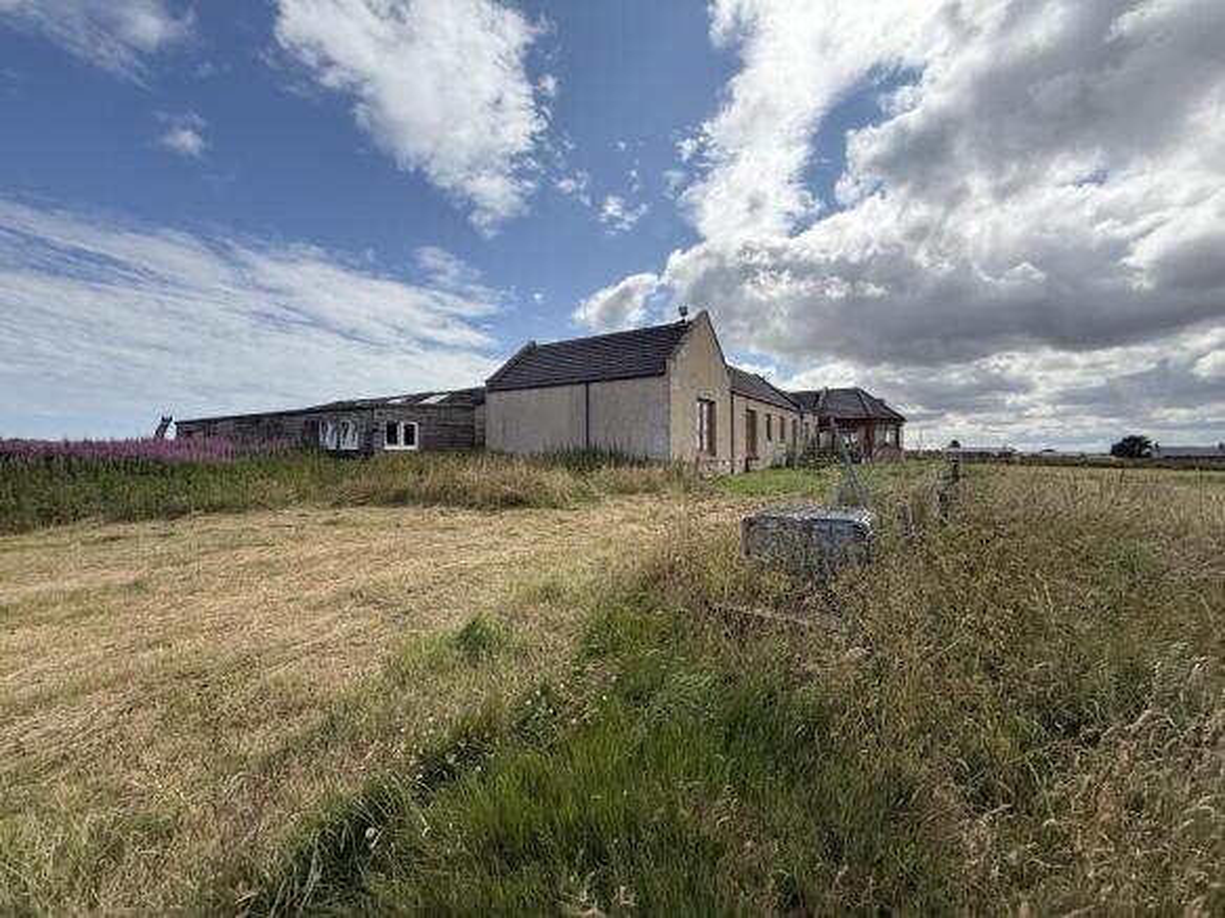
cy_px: 459
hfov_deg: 102.1
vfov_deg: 85.7
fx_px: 495
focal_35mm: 14
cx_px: 612
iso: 50
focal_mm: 2.22
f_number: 2.2
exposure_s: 1/2320
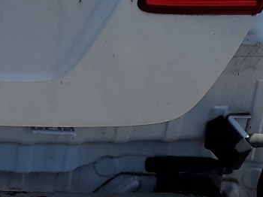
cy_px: -80
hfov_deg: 15.4
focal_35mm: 119
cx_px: -122
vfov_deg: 12.0
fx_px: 903
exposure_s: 1/10000
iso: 50
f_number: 1.5
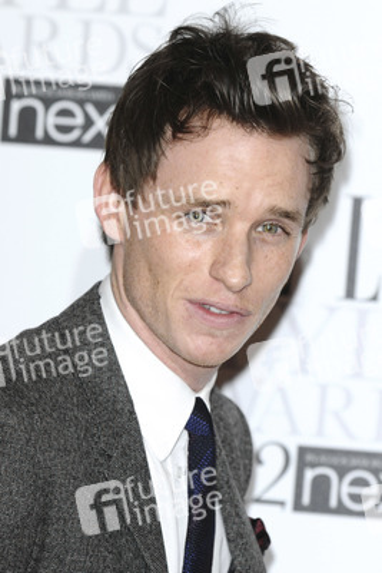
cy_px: 286
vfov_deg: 7.8
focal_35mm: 262
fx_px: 4174
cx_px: 191
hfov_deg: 5.2
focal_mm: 175
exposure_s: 1/200
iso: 320
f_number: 5
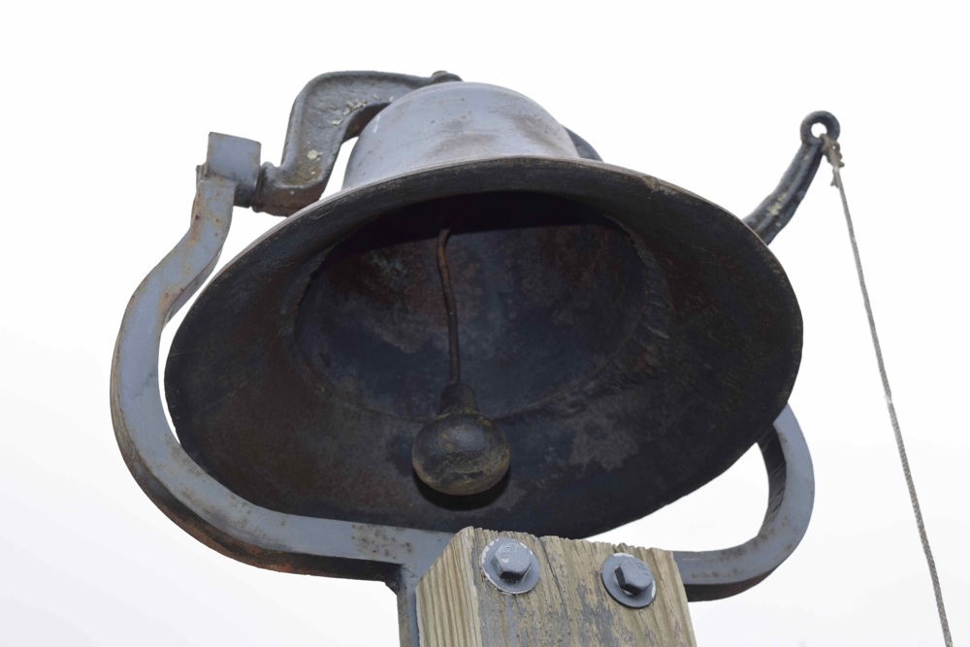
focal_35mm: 51
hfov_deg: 38.9
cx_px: 485
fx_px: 1374
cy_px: 324
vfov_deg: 26.5
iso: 100
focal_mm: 34
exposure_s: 1/200
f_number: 7.1
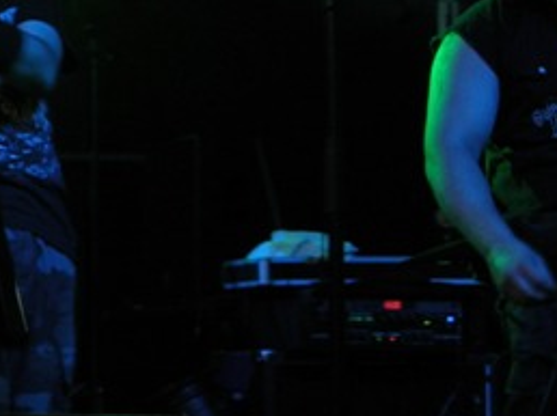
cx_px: -177
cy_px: 147
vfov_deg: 12.5
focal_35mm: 118
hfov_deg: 15.8
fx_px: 1897
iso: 64
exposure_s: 1/22.5
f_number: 2.8
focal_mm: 7.8
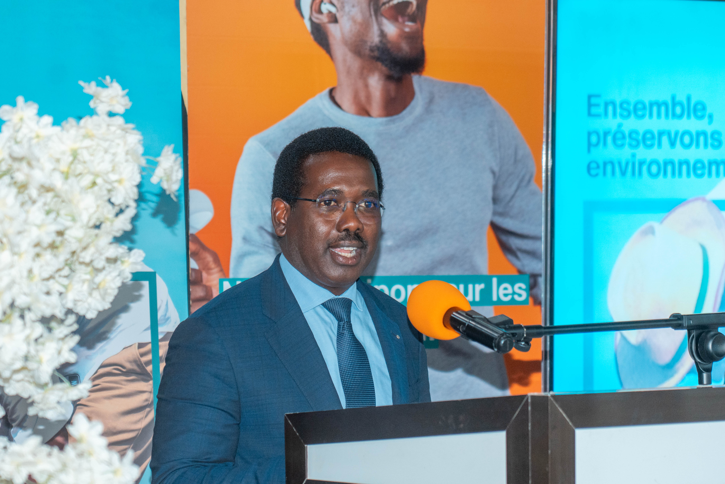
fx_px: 3162
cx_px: 362
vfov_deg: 8.7
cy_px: 242
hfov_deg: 13.1
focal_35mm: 157
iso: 1250
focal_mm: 105
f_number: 4
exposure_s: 1/100
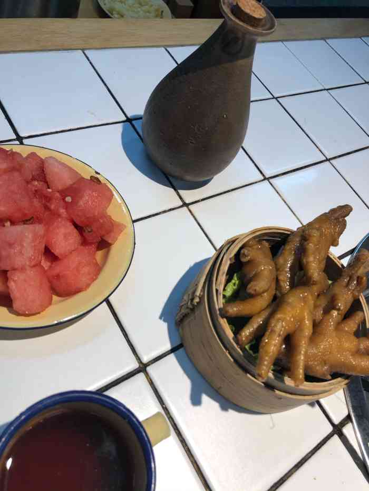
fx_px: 398
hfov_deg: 49.8
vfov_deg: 63.4
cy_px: 246
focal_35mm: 28
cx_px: 184
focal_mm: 3.99
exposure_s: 1/33
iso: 25
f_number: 1.8
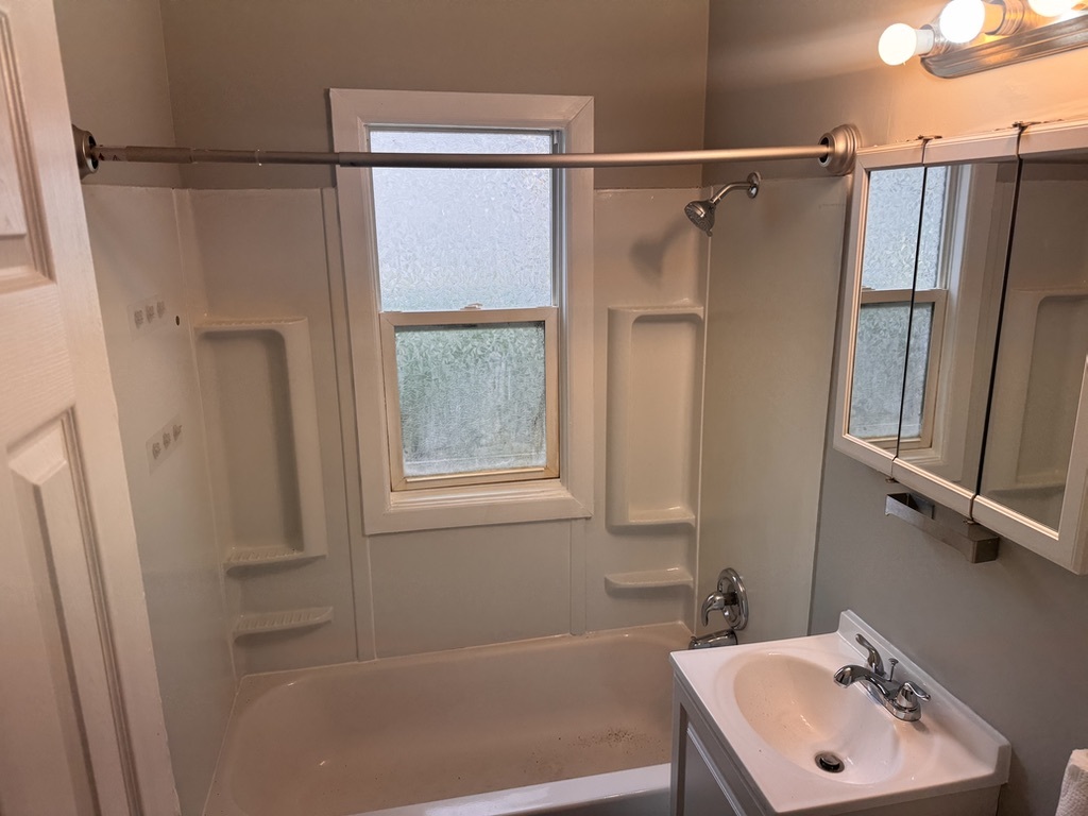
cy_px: 408
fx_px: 754
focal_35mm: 24
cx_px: 544
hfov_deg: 71.6
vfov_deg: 56.8
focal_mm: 6.76
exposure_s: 1/156
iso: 64
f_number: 1.78
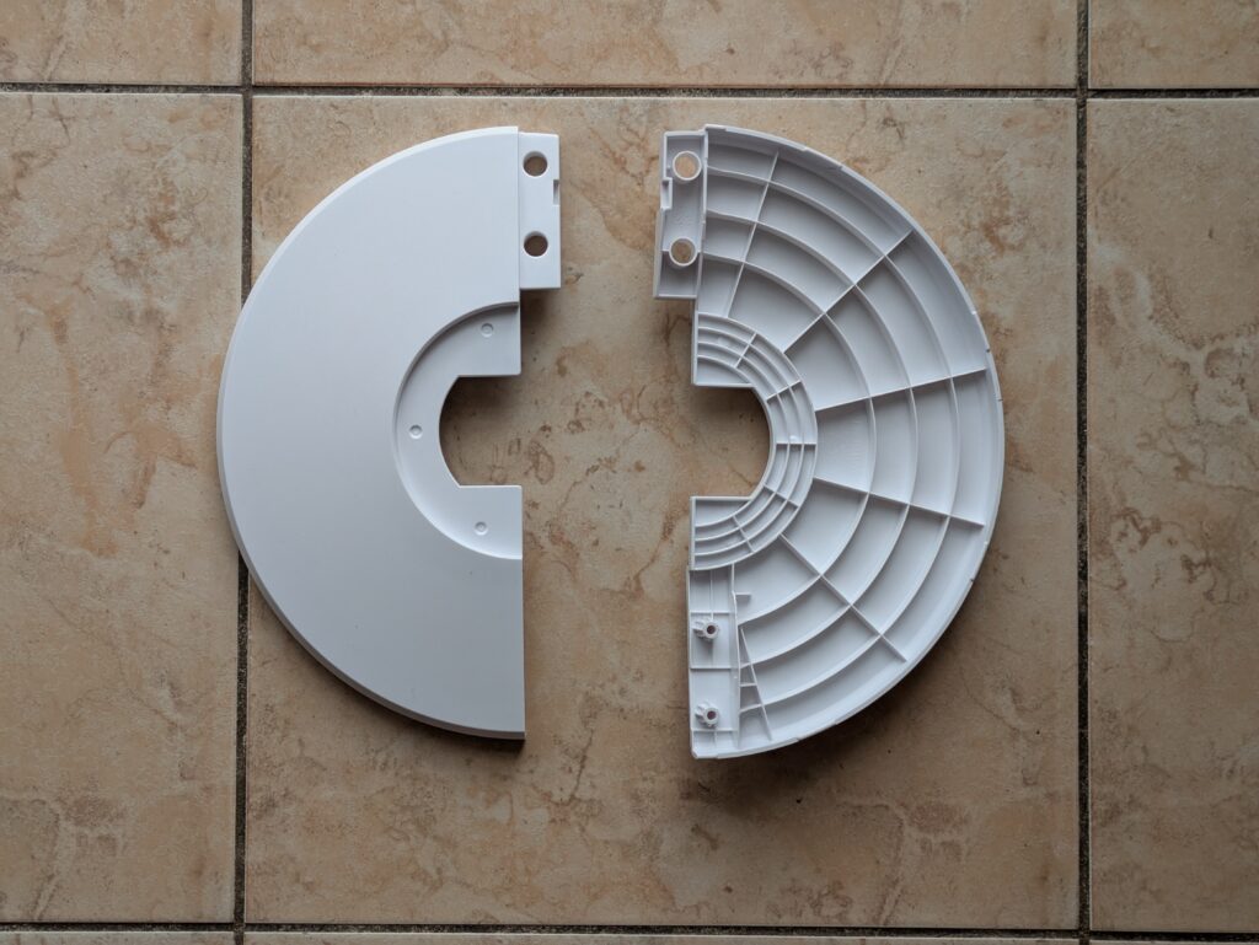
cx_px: 630
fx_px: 1856
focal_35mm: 51
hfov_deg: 37.5
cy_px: 472
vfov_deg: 28.6
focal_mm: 5.43
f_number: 1.89
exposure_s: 1/100
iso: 47
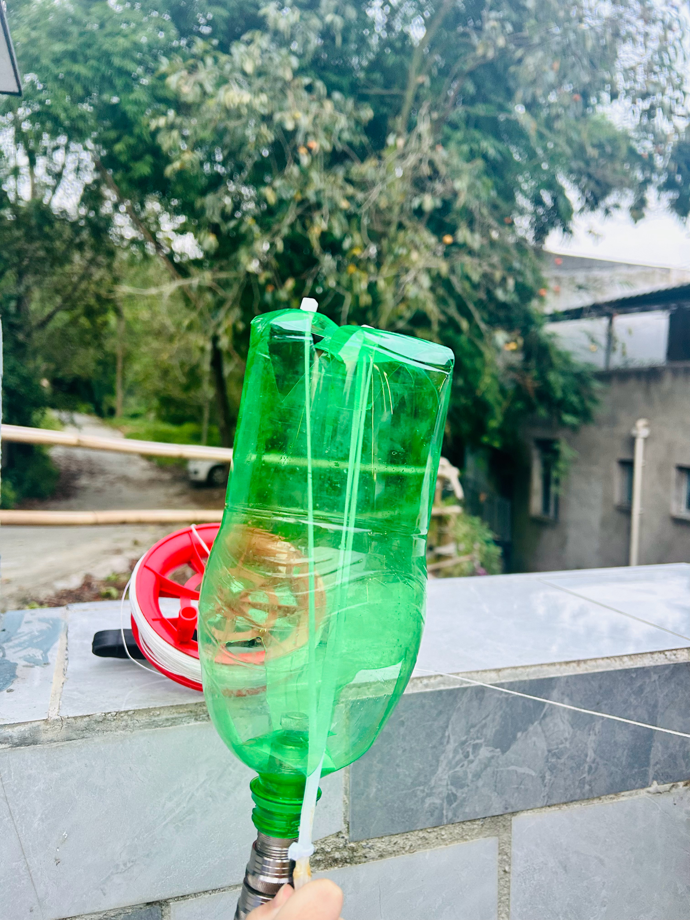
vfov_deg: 67.3
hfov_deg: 53.1
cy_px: 460
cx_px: 345
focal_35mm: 26
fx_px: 691
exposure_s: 1/100
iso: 125
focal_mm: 5.7
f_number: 1.5
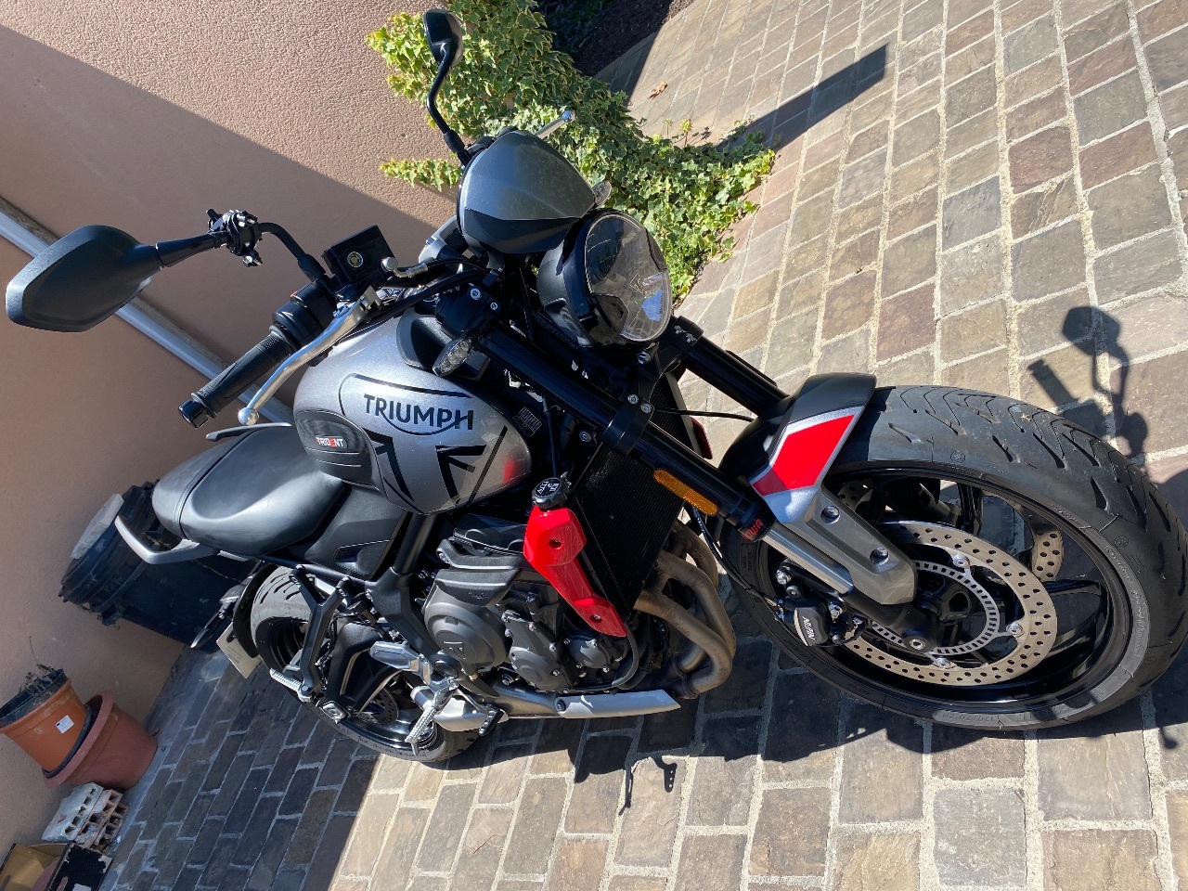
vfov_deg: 53.1
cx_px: 594
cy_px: 446
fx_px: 892
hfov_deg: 67.3
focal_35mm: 26
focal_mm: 4.25
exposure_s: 1/1287
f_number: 1.8
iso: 32
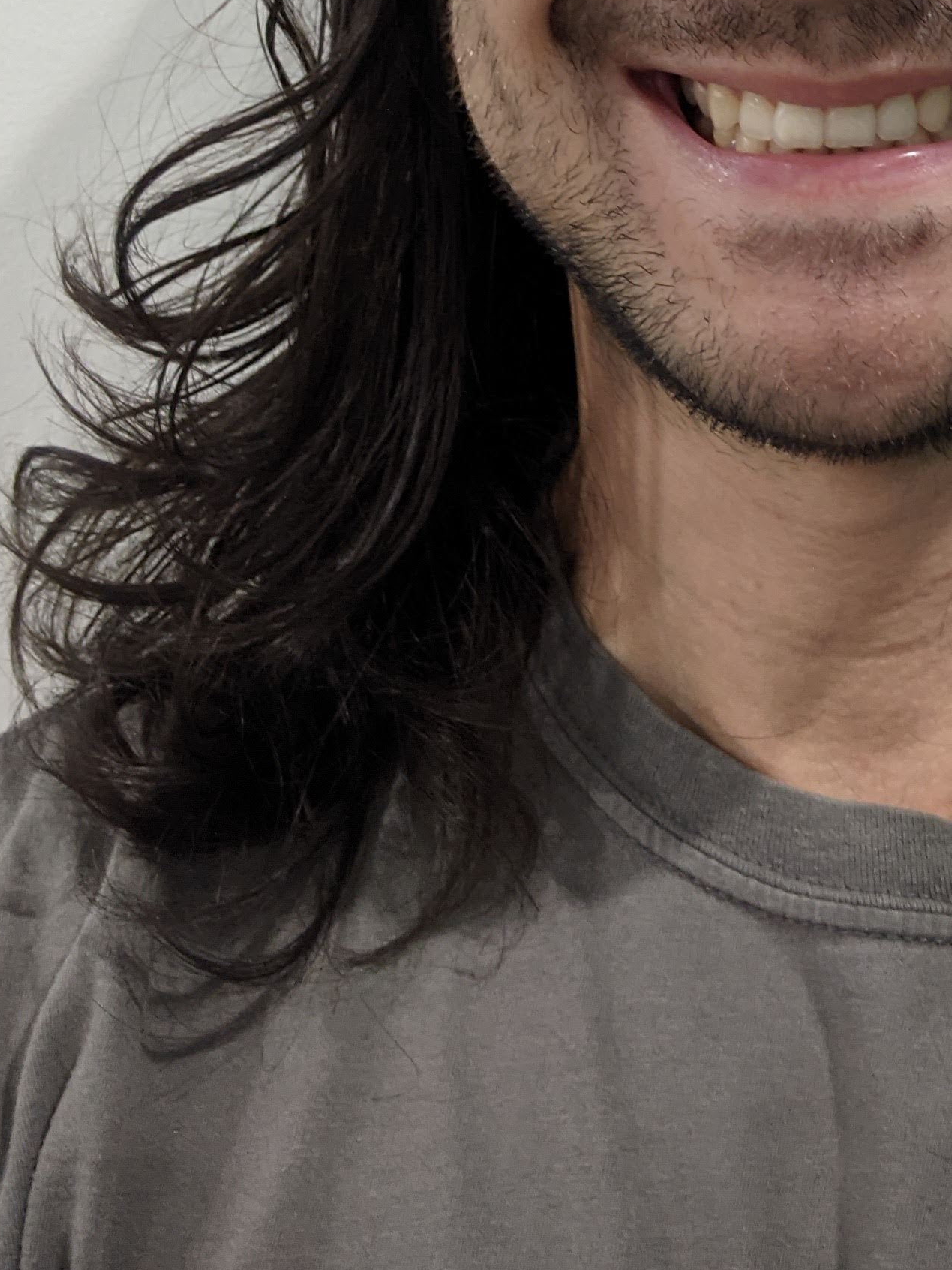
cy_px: 61
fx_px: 1980
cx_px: 850
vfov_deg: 33.2
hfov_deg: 26.2
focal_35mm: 54
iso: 290
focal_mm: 2.97
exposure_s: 1/30
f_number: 1.8
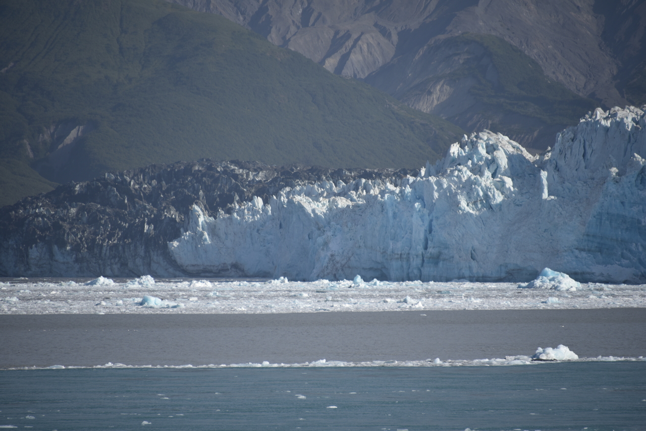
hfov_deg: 6.9
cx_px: 323
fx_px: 5384
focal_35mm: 300
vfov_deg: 4.6
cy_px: 216
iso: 100
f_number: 6.3
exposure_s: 1/640
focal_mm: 300
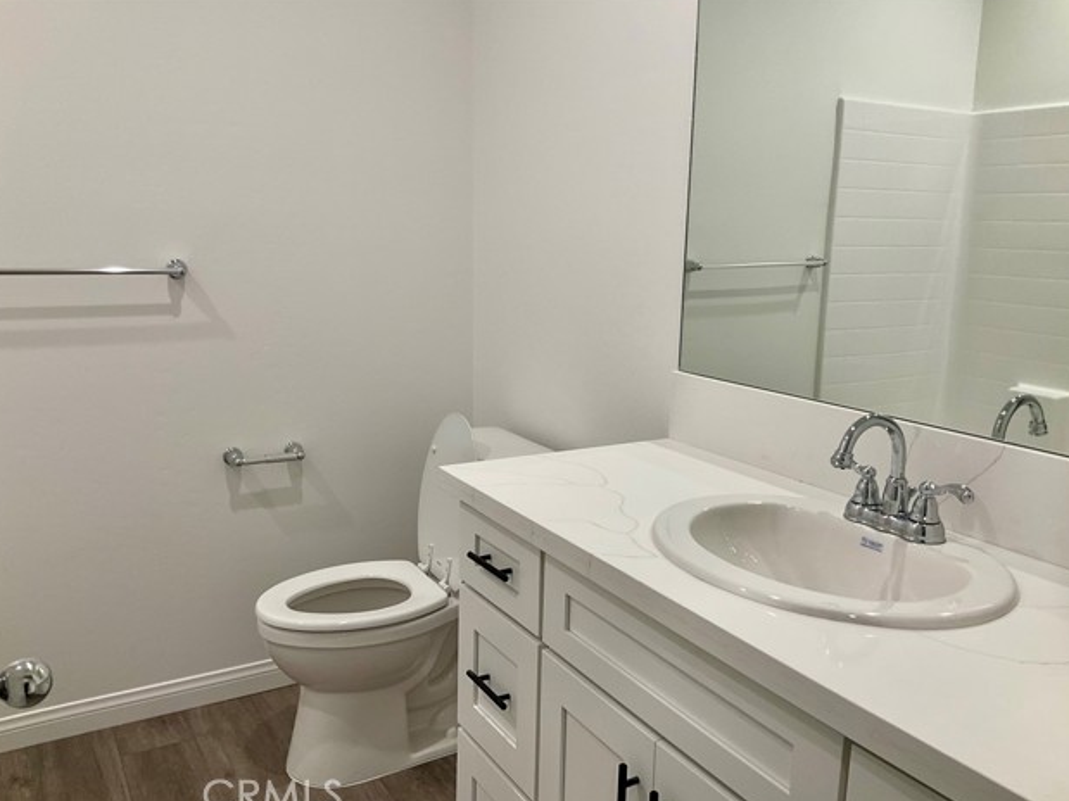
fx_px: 926
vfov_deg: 46.8
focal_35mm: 30
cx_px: 541
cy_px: 406
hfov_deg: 60.0
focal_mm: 3
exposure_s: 1/60
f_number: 1.8
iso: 40
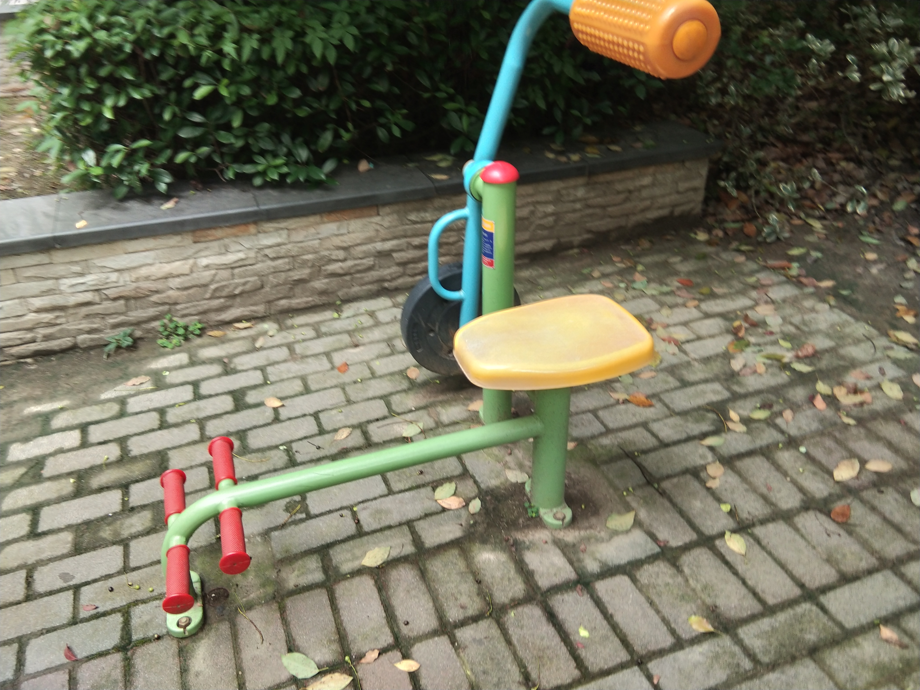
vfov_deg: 45.4
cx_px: 460
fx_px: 824
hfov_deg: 58.4
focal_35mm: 31
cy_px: 345
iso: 64
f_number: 2.2
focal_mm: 3.69
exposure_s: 1/100
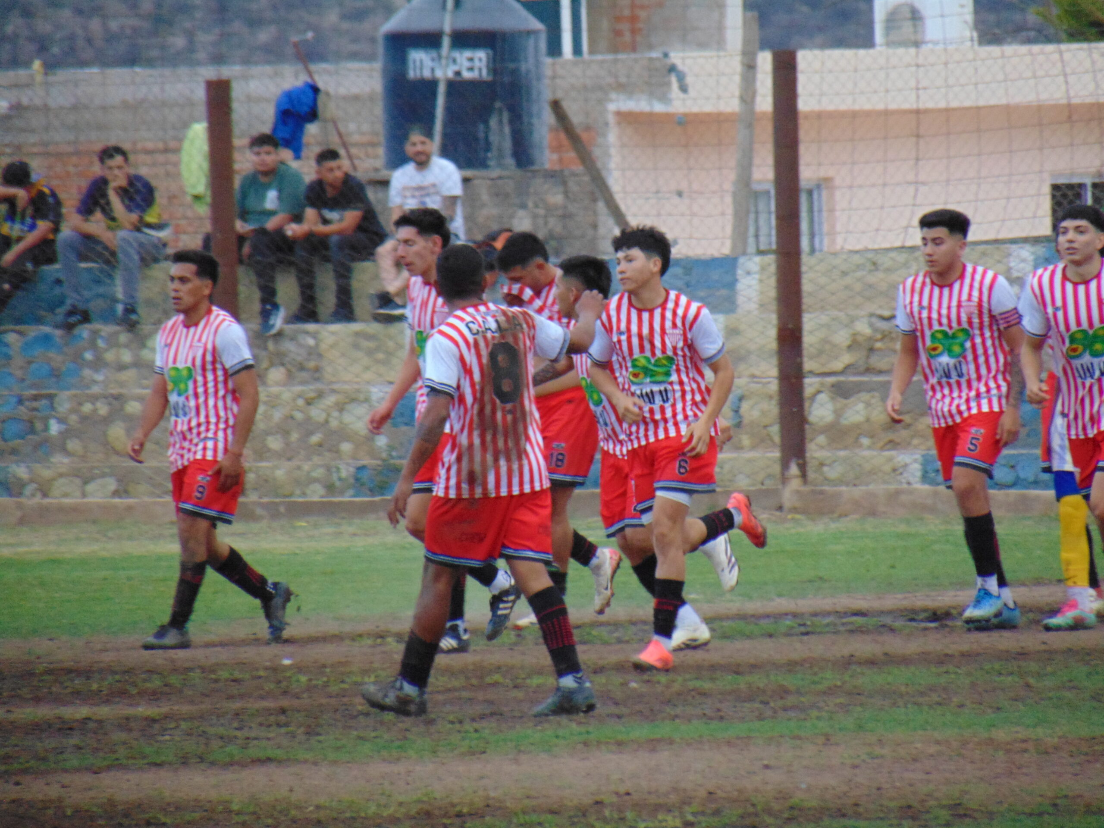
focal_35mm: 576
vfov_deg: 2.6
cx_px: 552
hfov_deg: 3.4
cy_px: 414
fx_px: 18370
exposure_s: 1/125
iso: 200
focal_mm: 103.2
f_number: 4.6
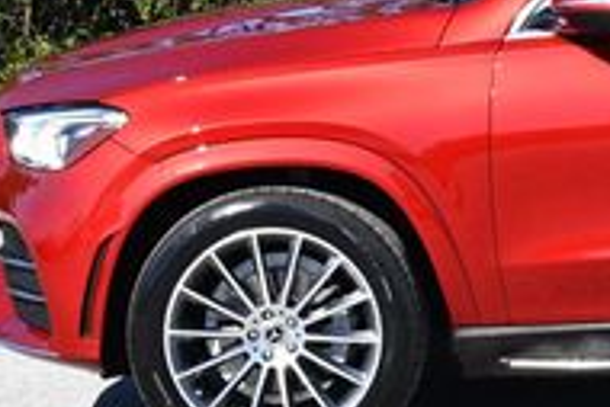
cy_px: -80
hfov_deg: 10.0
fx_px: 3425
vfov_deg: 6.8
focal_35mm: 202
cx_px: 819
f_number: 8
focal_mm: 30
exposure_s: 1/250
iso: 110
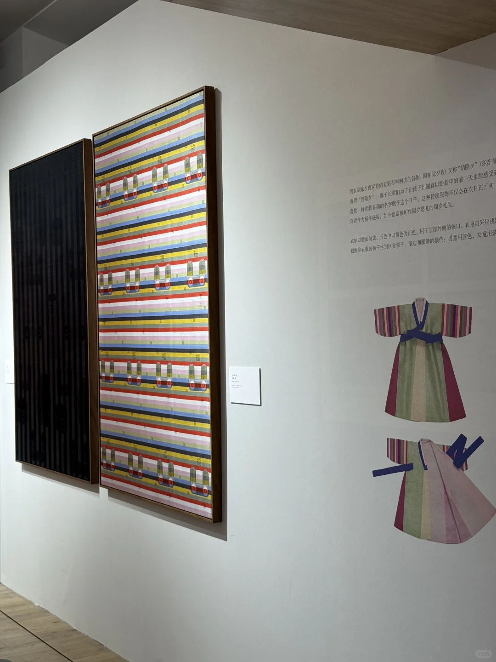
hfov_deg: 30.3
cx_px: 248
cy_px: 331
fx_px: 917
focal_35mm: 48
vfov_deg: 39.7
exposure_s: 1/101
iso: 80
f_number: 1.78
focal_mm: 6.76
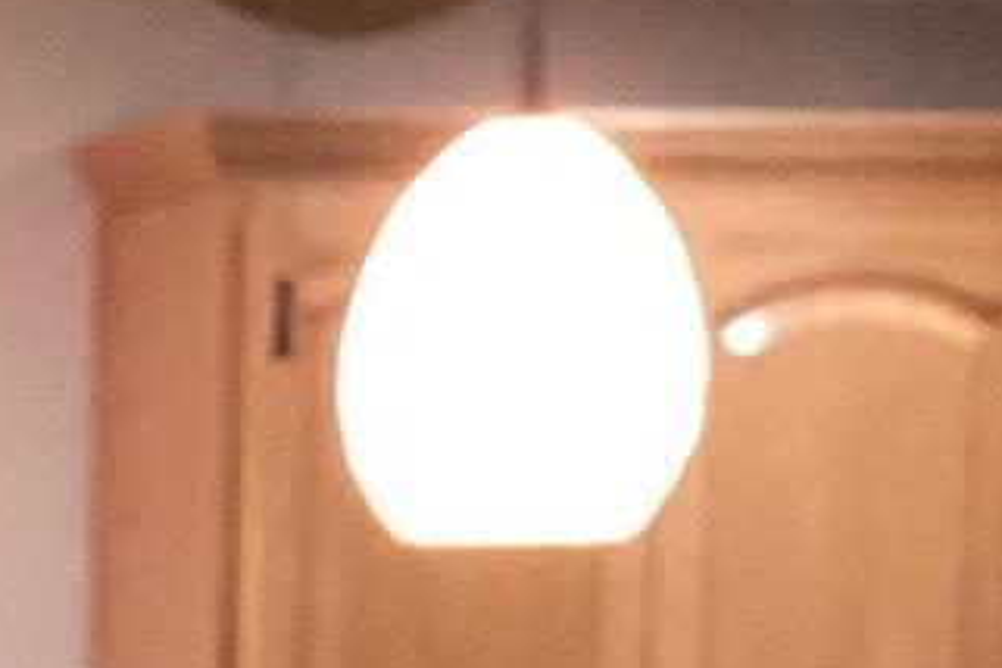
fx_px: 5733
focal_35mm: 206
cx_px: -384
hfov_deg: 9.8
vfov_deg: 6.2
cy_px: 1904
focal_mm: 3.3
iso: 125
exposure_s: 1/60
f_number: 2.4
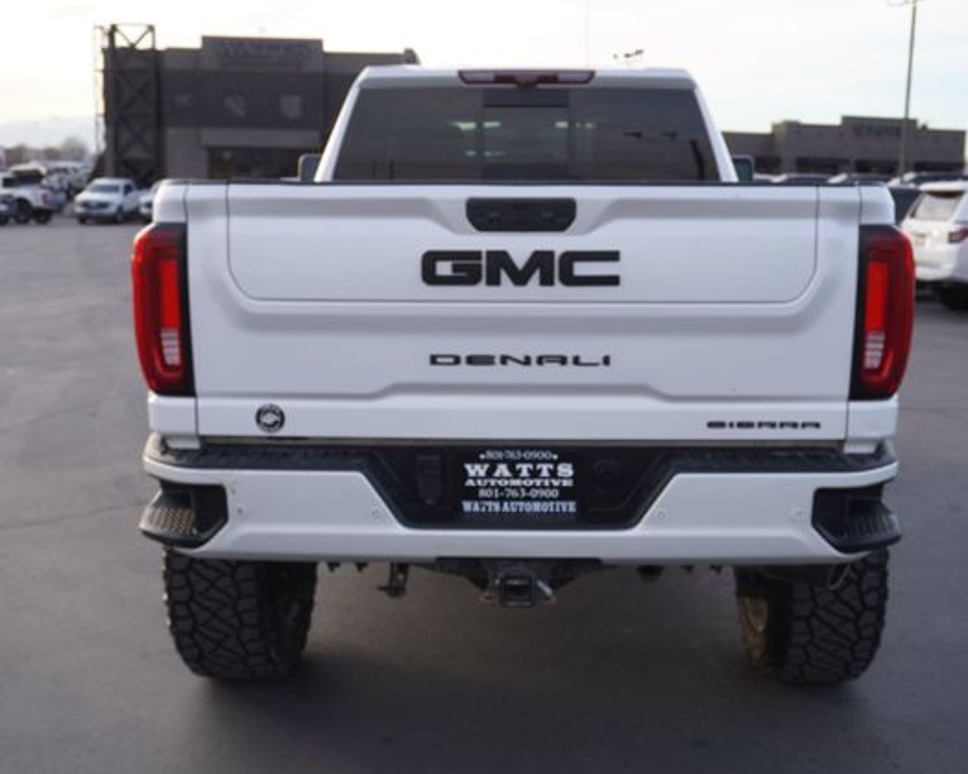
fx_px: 1134
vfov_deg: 37.7
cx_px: 502
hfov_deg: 46.2
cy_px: 384
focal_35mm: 40
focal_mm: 23
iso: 100
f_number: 5
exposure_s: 1/100
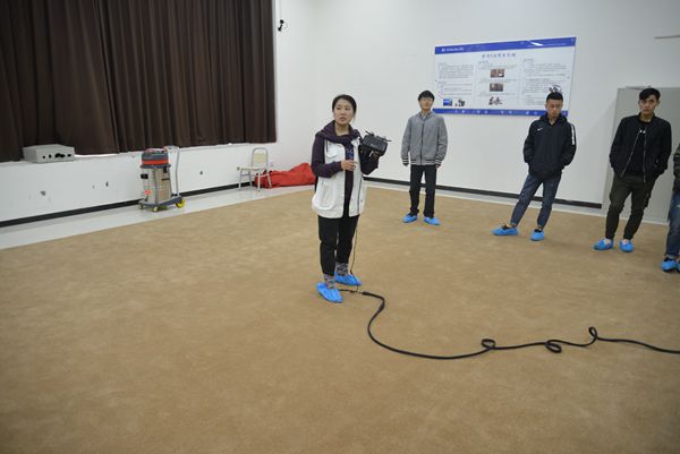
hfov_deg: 73.7
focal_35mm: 24
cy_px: 227
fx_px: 454
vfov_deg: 53.2
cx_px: 340
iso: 900
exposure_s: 1/30
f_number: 3.5
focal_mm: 24
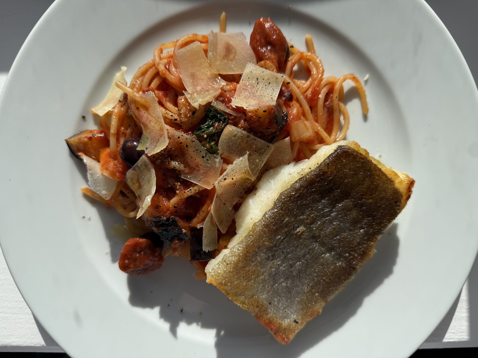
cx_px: 239
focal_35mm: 24
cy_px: 179
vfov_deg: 56.8
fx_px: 331
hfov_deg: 71.6
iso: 80
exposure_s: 1/5714
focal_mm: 6.76
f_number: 1.78
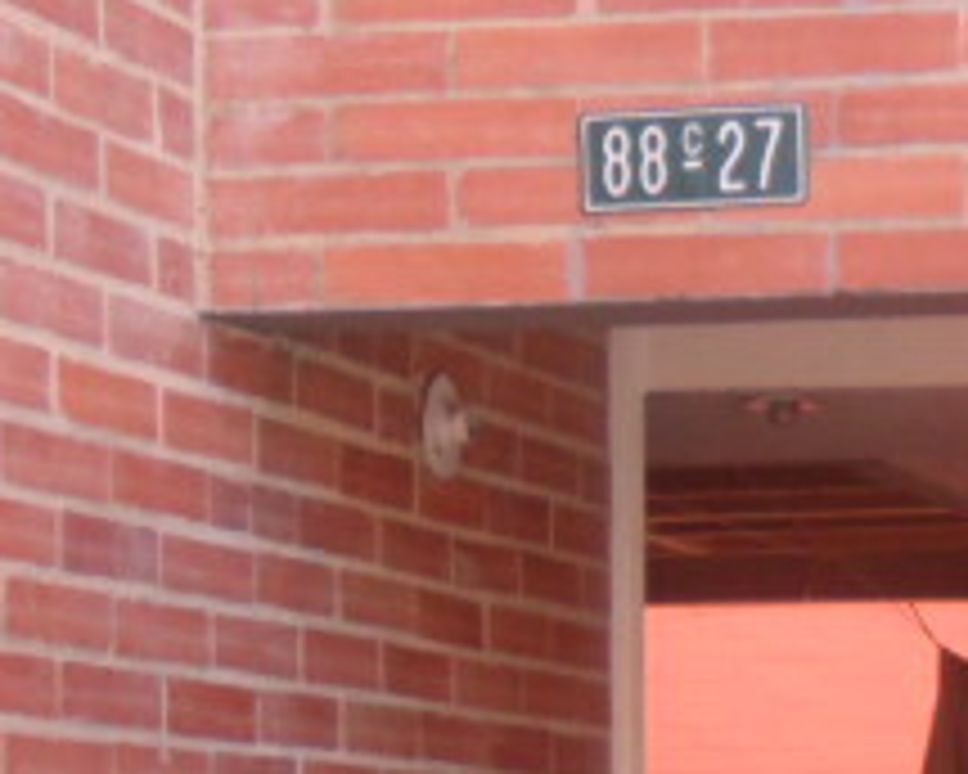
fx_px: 4670
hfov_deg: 11.5
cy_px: 1683
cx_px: 1333
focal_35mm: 163
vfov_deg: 8.8
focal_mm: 6.3
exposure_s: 1/125
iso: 80
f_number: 3
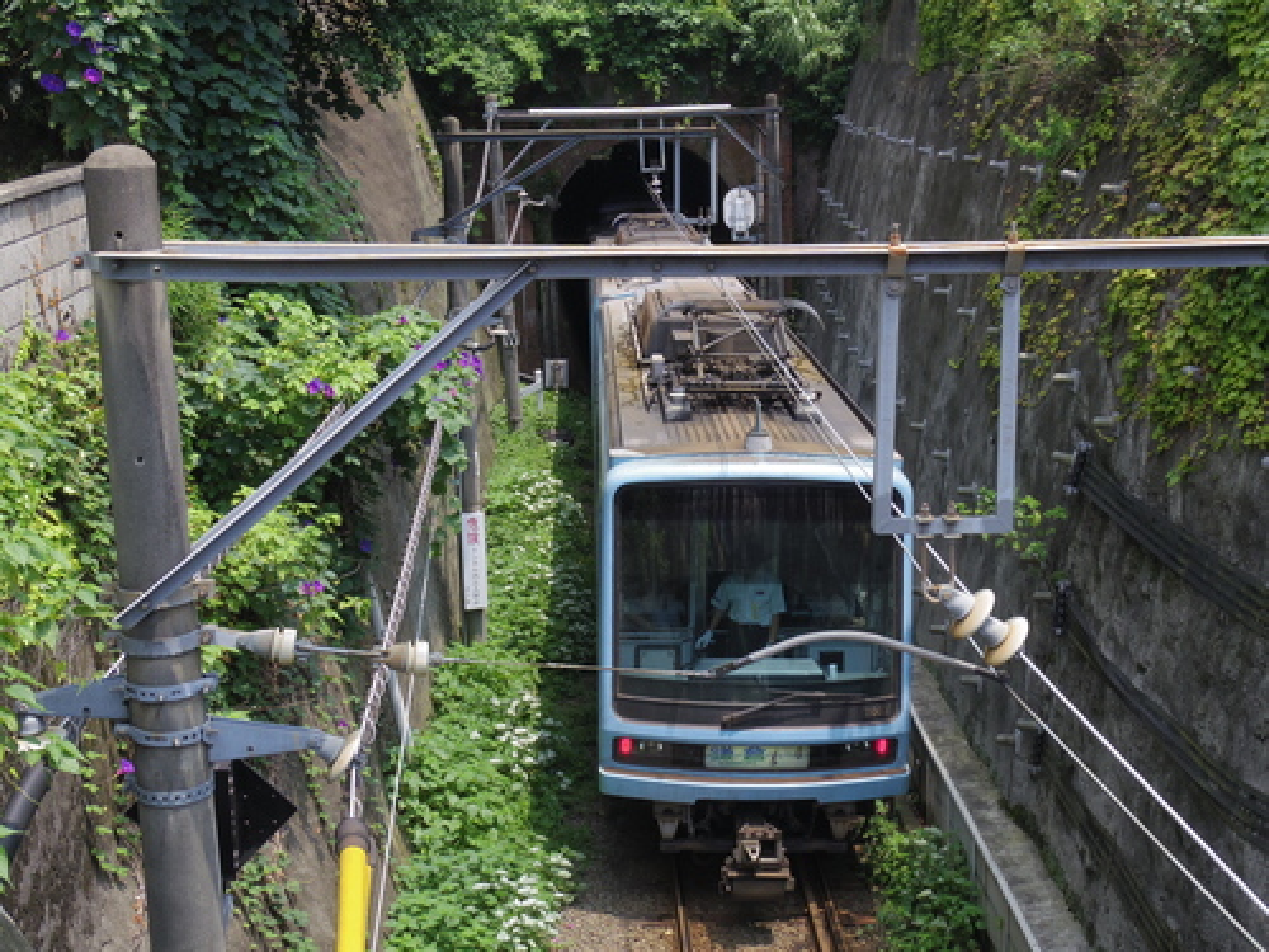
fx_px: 1796
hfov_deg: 38.9
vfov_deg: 29.7
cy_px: 476
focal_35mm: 49
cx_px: 634
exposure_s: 1/500
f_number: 4.5
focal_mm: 10.6
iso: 200
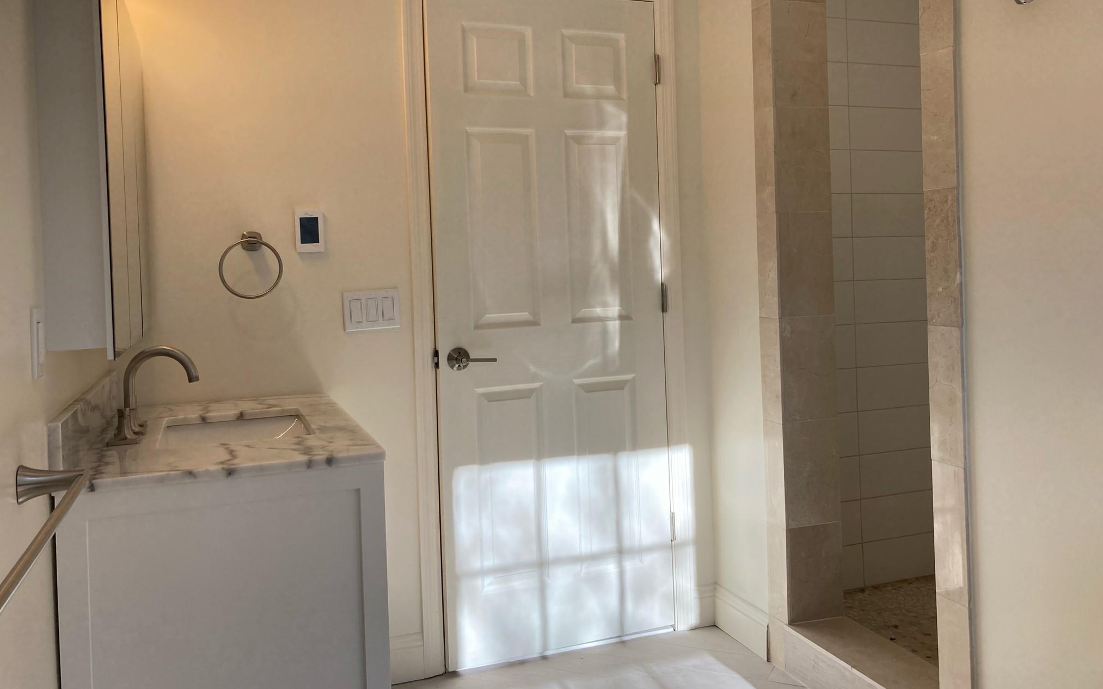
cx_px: 549
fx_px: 902
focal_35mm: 30
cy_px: 281
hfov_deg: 62.9
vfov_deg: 41.7
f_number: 1.8
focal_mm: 3.99
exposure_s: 1/249
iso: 20
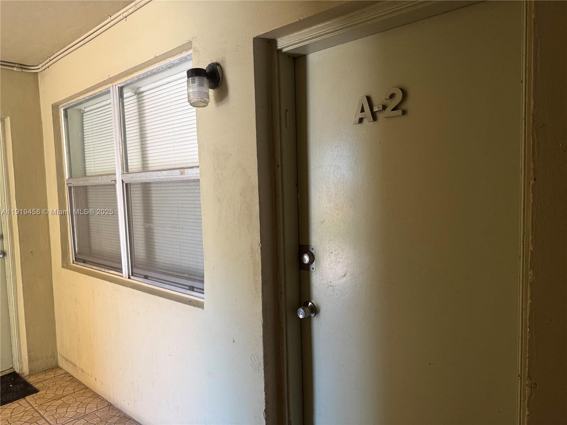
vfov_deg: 56.8
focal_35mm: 24
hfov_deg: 71.6
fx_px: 393
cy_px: 212
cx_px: 284
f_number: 1.78
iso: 200
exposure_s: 1/60
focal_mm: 6.76
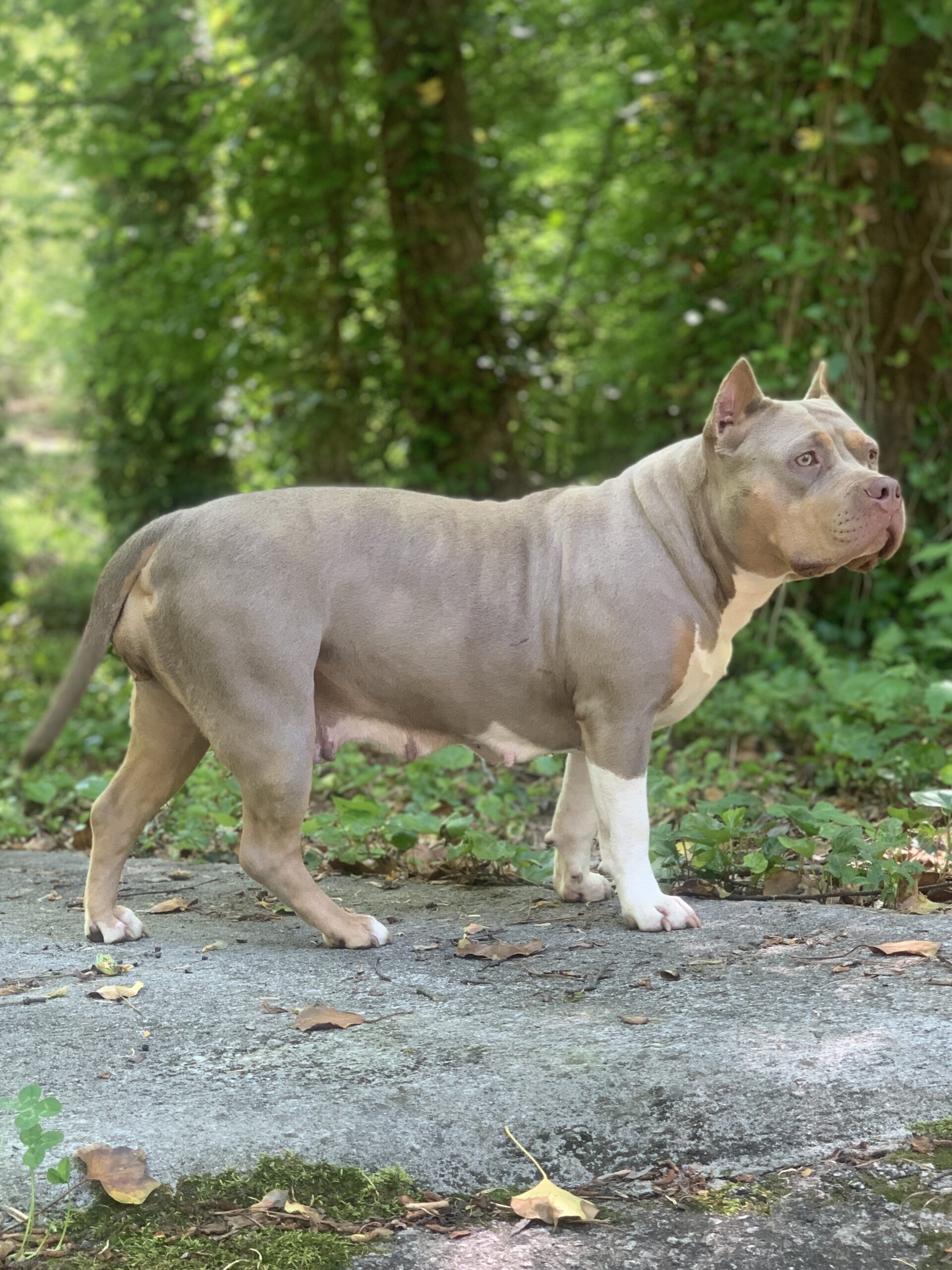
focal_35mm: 52
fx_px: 1907
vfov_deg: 36.8
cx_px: 476
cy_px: 635
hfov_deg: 28.0
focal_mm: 6
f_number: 2.4
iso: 80
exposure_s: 1/122
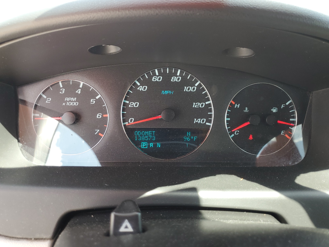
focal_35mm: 26
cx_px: 164
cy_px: 124
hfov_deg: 67.3
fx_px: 247
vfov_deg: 53.1
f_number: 1.5
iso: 50
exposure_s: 1/179
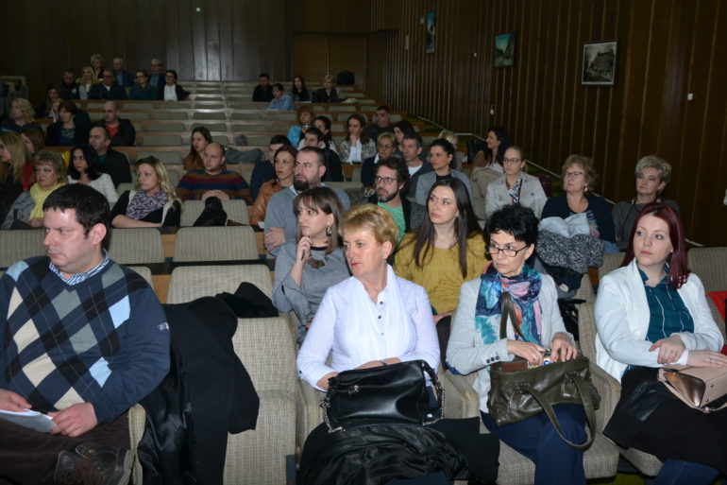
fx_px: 727
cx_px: 364
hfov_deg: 53.1
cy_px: 242
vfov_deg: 36.9
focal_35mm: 36
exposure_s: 1/60
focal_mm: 24
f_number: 5.6
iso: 800
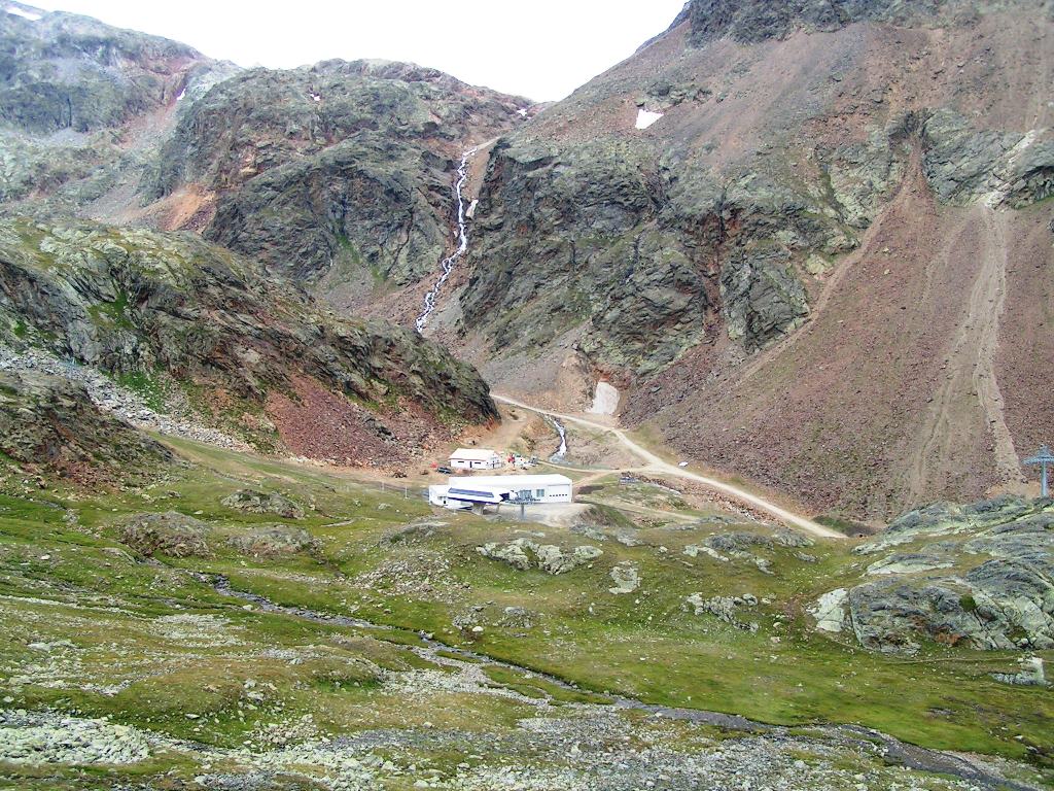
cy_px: 396
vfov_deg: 37.7
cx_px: 527
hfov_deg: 49.0
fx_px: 1157
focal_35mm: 38
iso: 50
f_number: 4.5
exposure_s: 1/100
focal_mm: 5.8
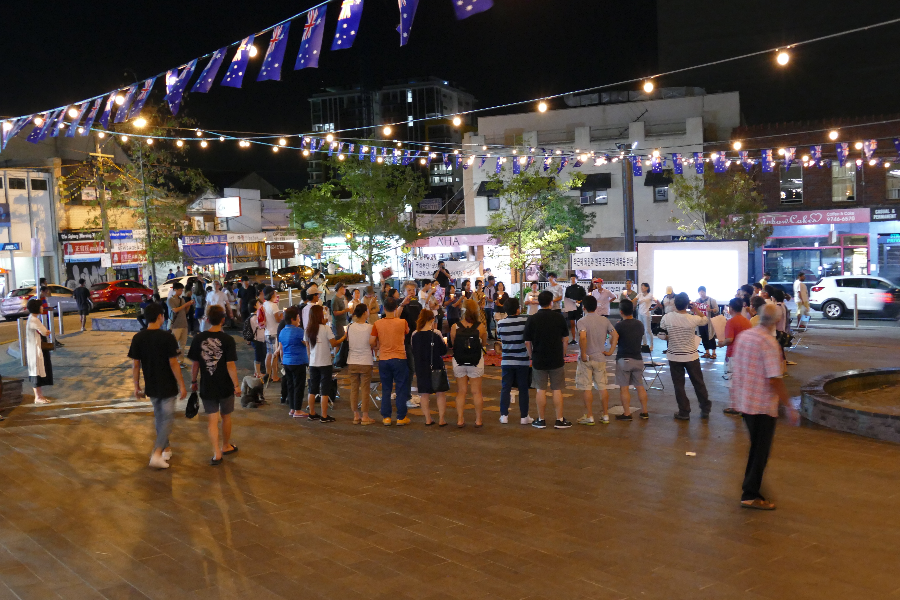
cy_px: 300
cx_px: 450
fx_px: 900
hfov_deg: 53.1
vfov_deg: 36.9
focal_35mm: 36
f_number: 3.5
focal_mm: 13.16
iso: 1600
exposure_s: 1/13
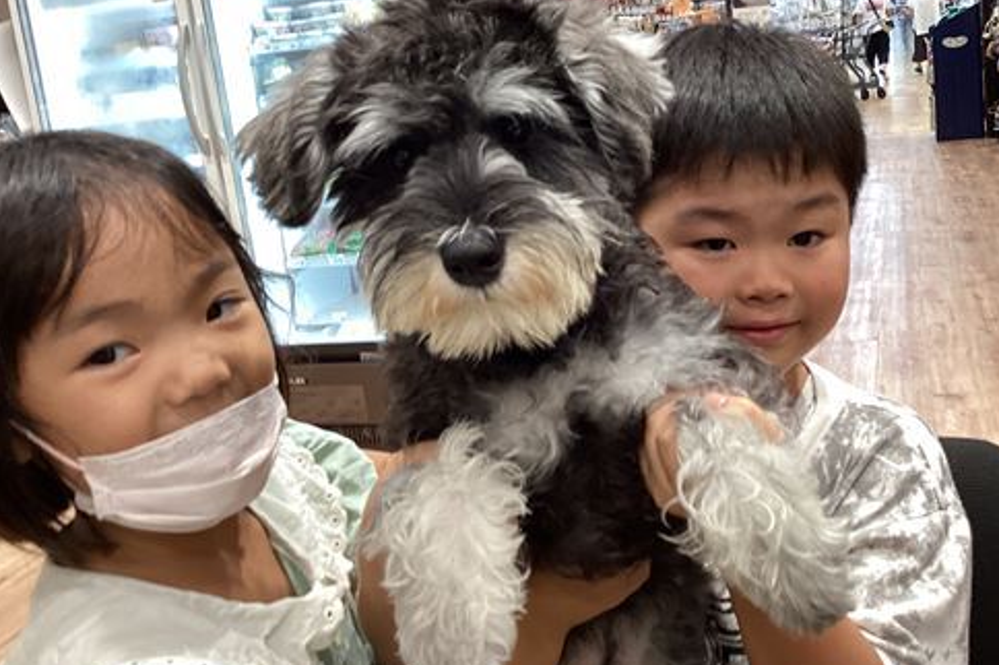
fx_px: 1109
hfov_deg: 48.4
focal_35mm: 40
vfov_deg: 33.3
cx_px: 545
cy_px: 266
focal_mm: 3.3
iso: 125
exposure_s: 1/50
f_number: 2.4
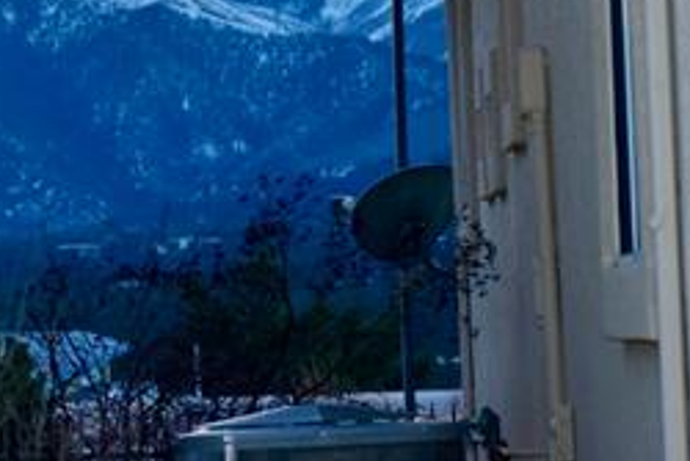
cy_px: -94
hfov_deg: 6.7
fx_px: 5887
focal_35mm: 307
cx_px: -63
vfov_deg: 4.5
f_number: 5
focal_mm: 80
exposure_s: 1/200
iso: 560
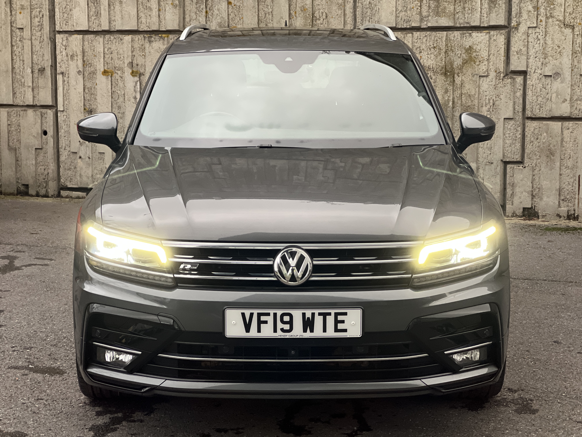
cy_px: 218
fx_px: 1295
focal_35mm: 77
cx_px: 291
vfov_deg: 19.1
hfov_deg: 25.3
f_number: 2.8
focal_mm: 9
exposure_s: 1/40
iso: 400
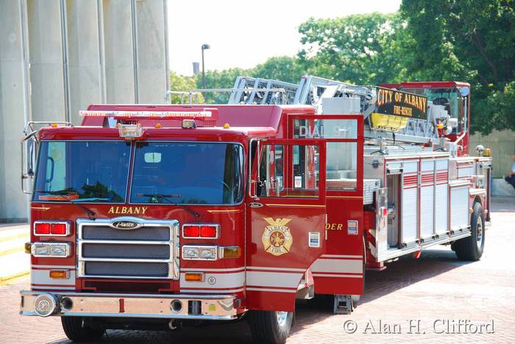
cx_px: 258
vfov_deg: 12.2
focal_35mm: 112
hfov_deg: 18.2
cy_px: 172
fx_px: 1611
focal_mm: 75
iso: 100
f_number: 5.3
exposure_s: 1/125
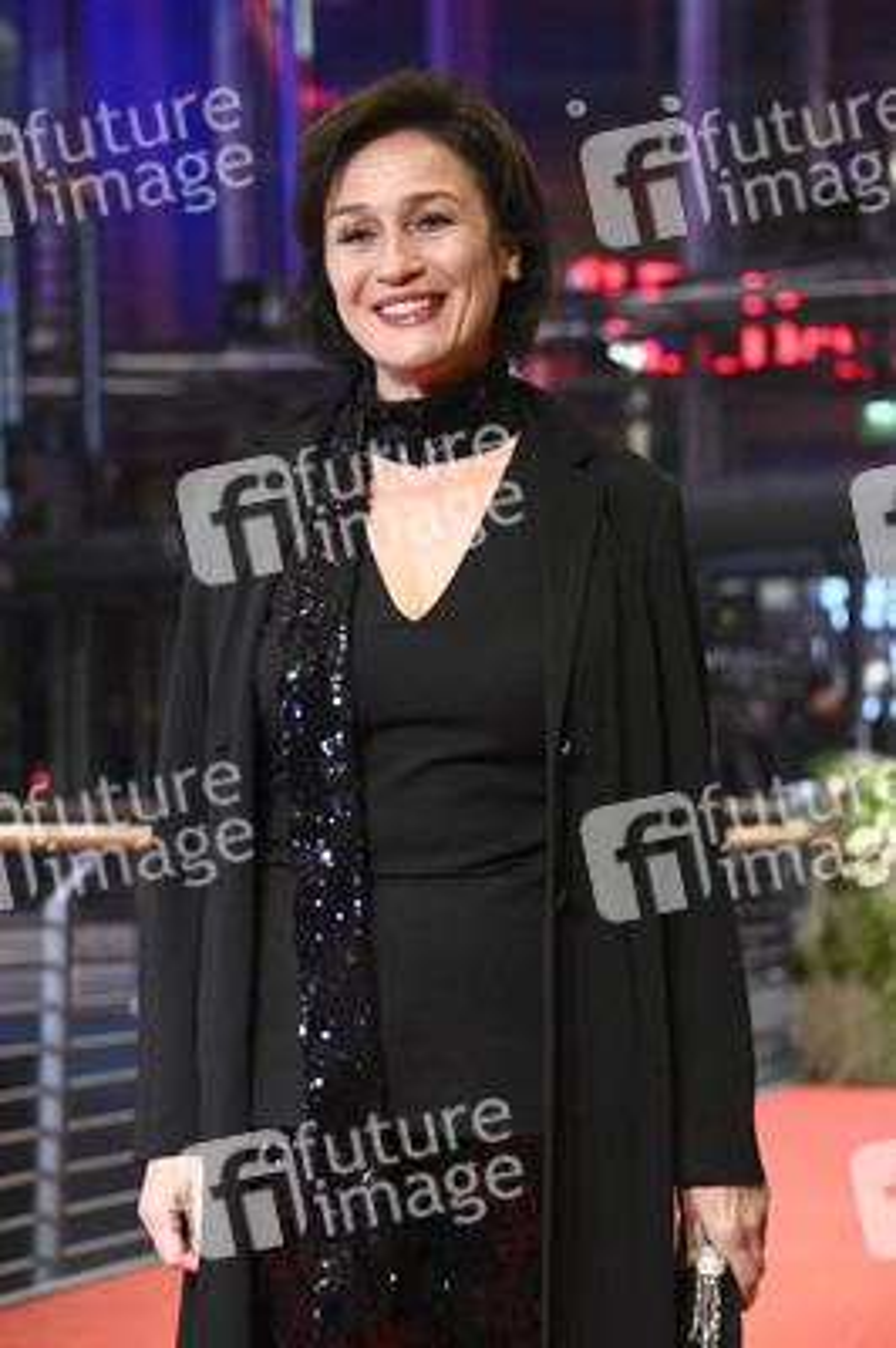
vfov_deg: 20.4
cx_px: 448
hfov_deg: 13.7
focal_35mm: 100
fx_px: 3740
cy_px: 674
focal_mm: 100
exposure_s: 1/250
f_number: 5.3
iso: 6400
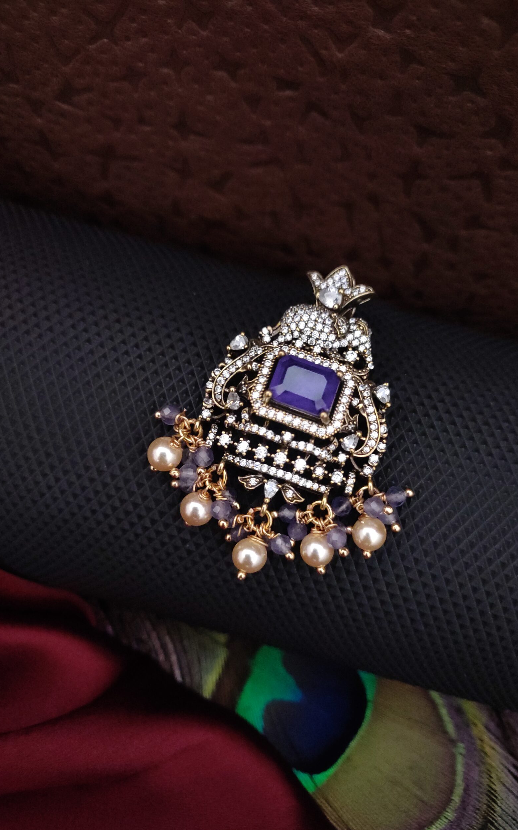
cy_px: 422
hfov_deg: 46.0
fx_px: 610
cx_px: 283
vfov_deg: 68.4
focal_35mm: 27
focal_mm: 4.74
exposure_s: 1/17
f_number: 1.79
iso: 3192
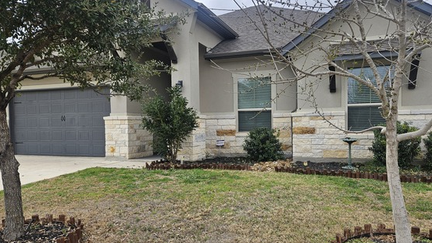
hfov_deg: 66.1
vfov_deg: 40.1
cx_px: 223
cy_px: 137
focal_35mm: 29
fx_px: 332
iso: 25
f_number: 1.8
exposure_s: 1/253
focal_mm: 5.4
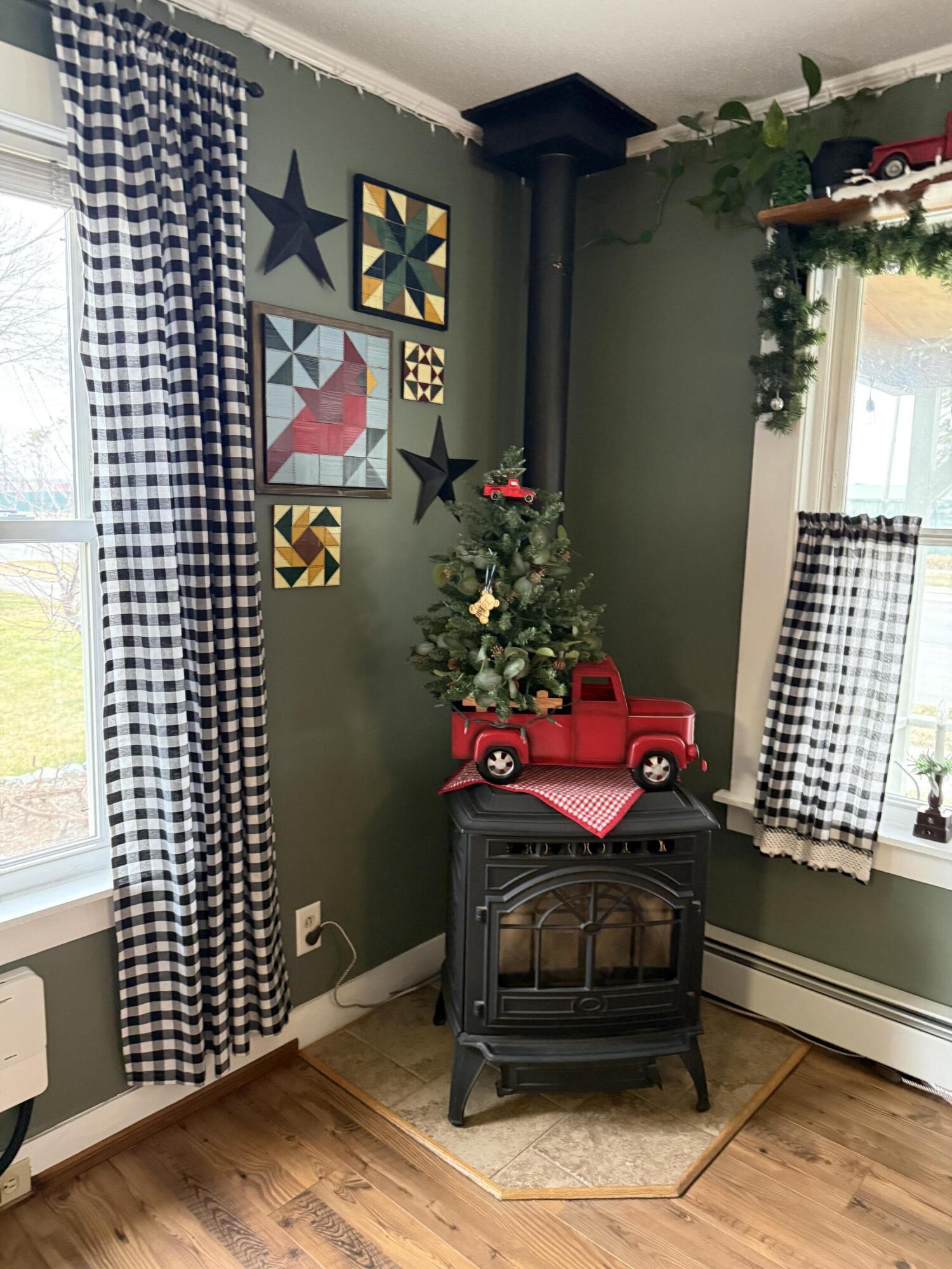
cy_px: 634
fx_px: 880
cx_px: 476
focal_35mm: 24
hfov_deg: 56.8
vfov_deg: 71.6
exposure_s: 1/48
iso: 800
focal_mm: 6.76
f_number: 1.78
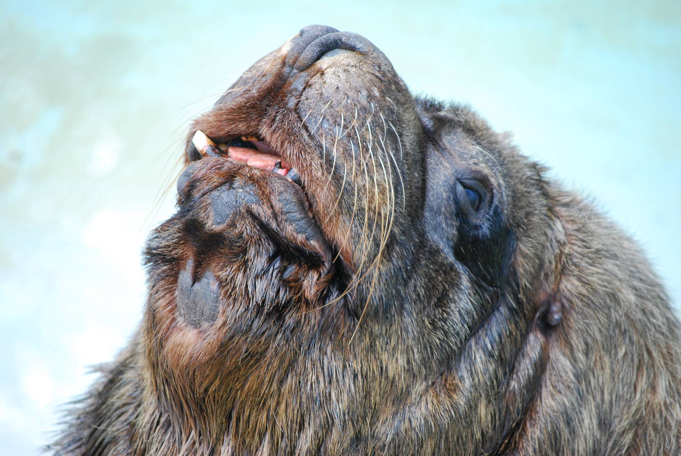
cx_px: 340
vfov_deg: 6.1
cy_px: 228
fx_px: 4261
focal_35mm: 225
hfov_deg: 9.1
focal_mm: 150
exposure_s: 1/200
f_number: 5.3
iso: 800
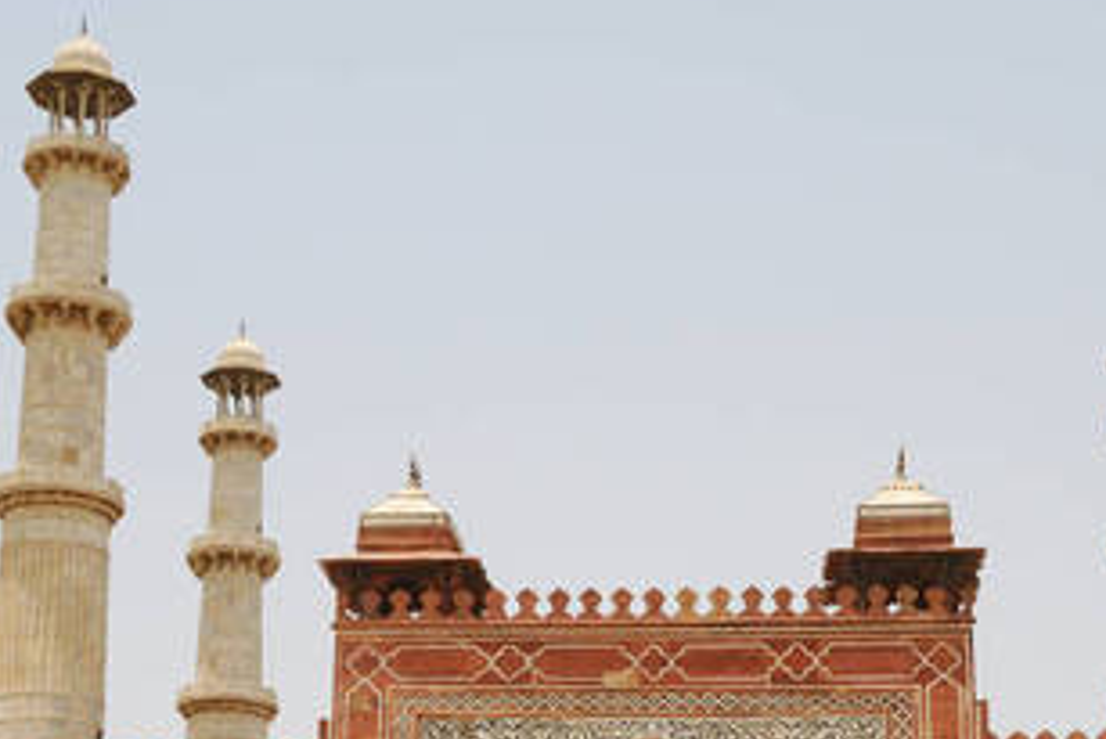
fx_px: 2735
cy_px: 699
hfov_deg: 22.8
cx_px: 652
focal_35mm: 89
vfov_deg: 15.2
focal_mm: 26
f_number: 4.5
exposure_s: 1/640
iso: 100
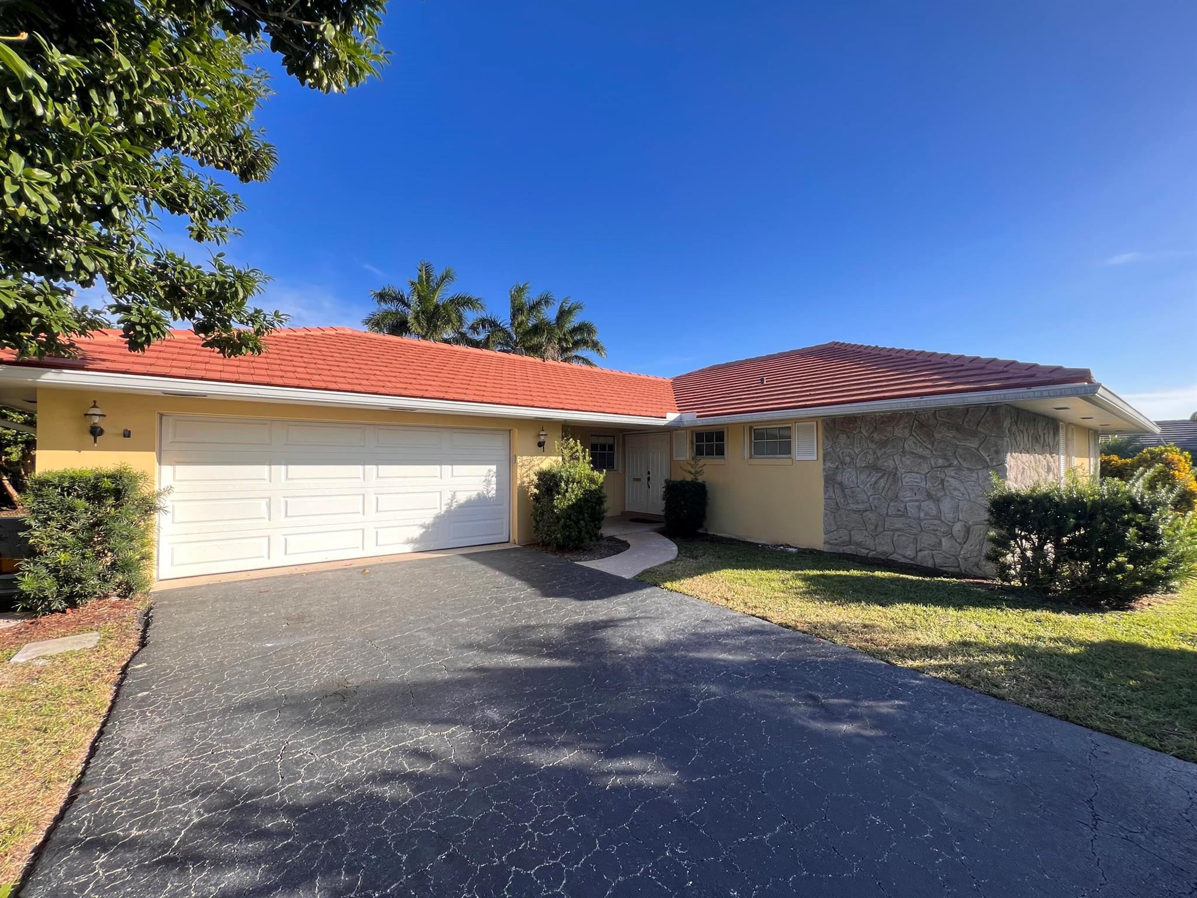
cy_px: 449
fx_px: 450
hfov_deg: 106.2
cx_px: 598
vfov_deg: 89.9
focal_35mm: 13
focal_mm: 1.57
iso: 32
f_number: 1.8
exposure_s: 1/521
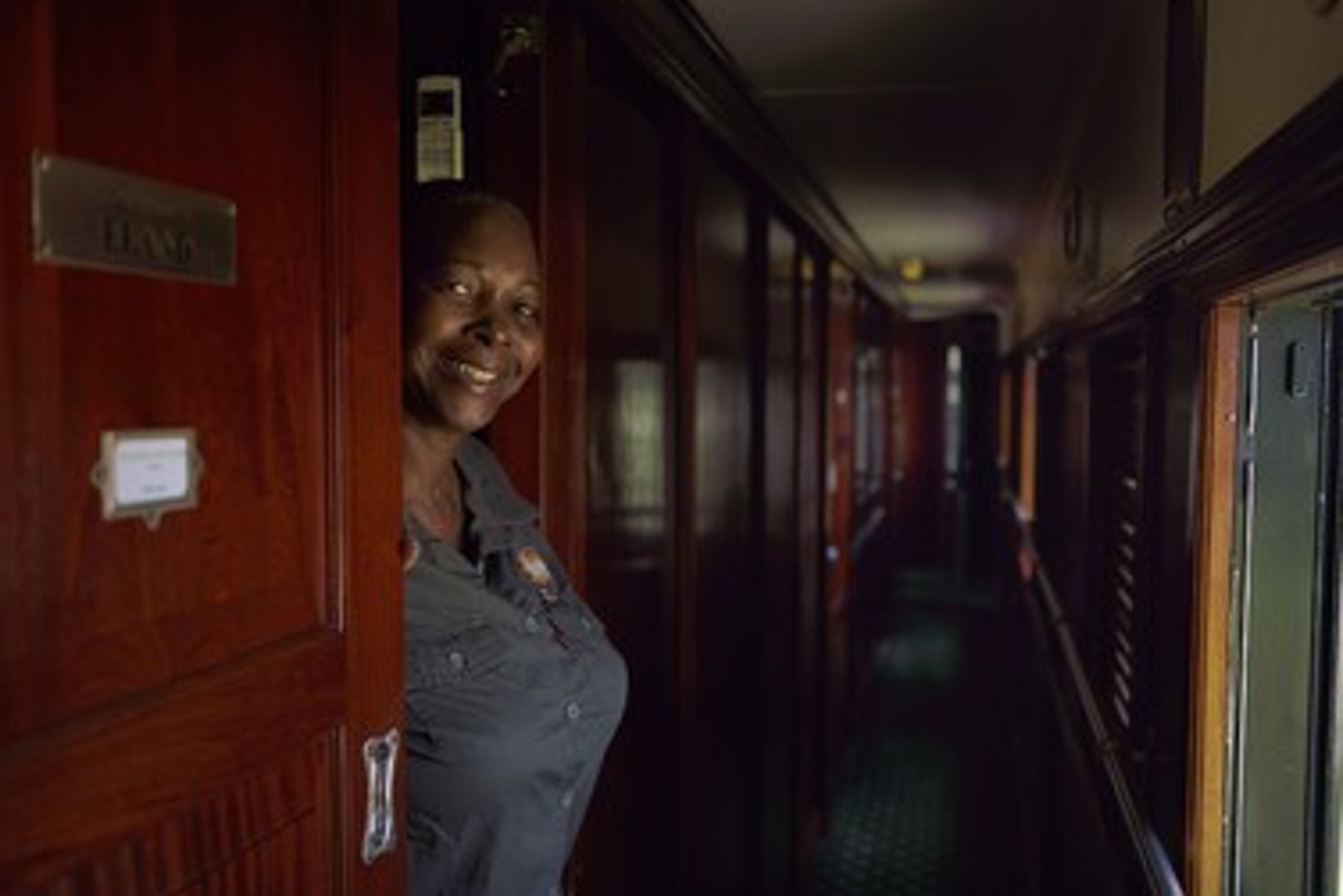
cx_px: 707
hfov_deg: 50.7
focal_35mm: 38
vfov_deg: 35.1
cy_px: 475
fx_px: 1418
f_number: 2.8
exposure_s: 1/640
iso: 200
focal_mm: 34
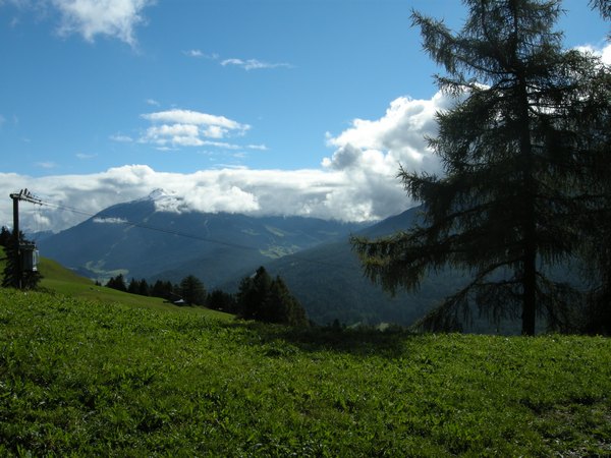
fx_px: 618
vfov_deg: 40.7
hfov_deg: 52.6
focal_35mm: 35
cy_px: 229
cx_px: 306
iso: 64
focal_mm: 7.5
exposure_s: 1/337
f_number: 6.8
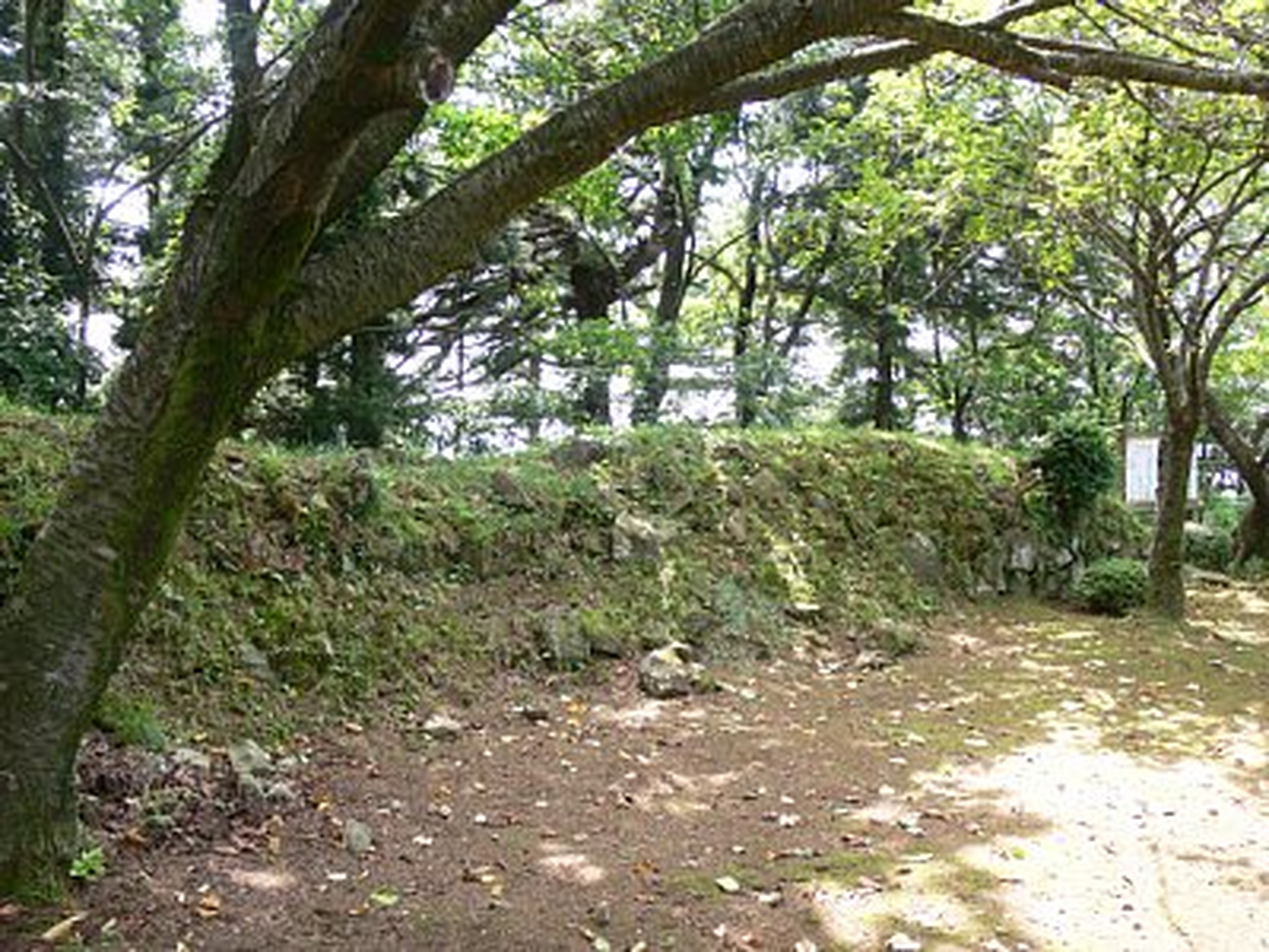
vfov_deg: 40.7
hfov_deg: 52.6
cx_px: 634
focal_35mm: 35
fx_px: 1283
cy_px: 476
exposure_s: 1/50
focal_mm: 7.4
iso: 80
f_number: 3.6
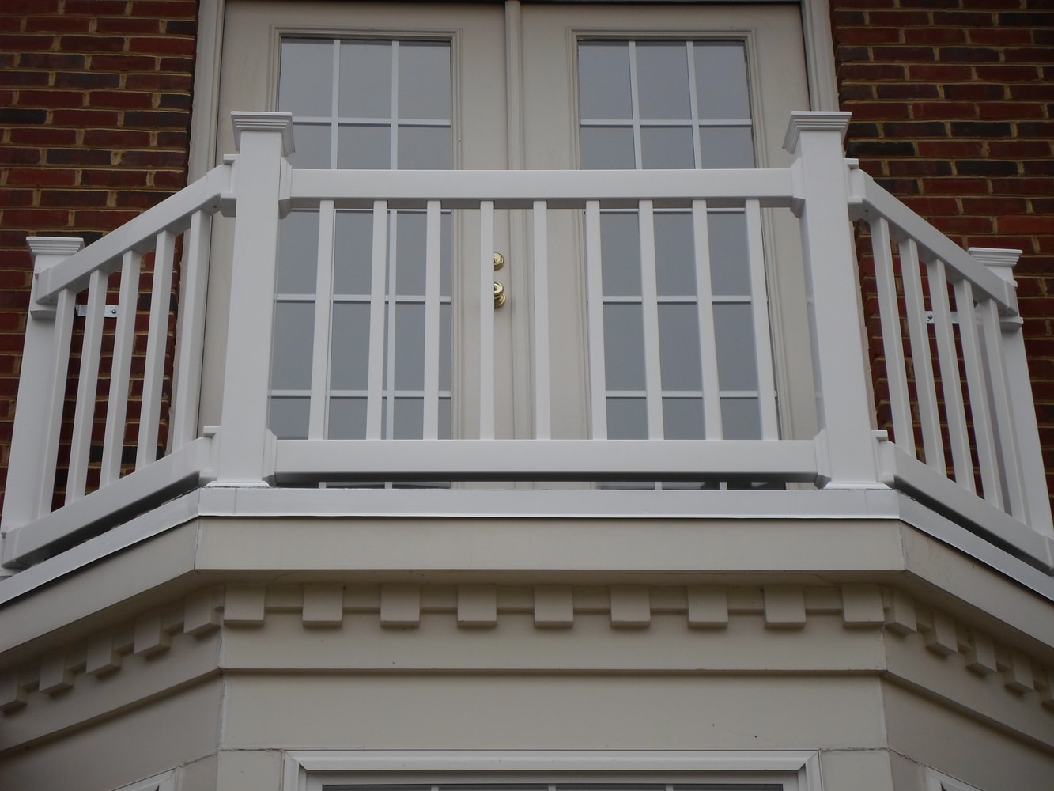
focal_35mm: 67
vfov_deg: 21.9
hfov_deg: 29.0
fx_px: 2040
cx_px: 527
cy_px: 396
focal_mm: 12
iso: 80
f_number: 4.1
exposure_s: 1/250
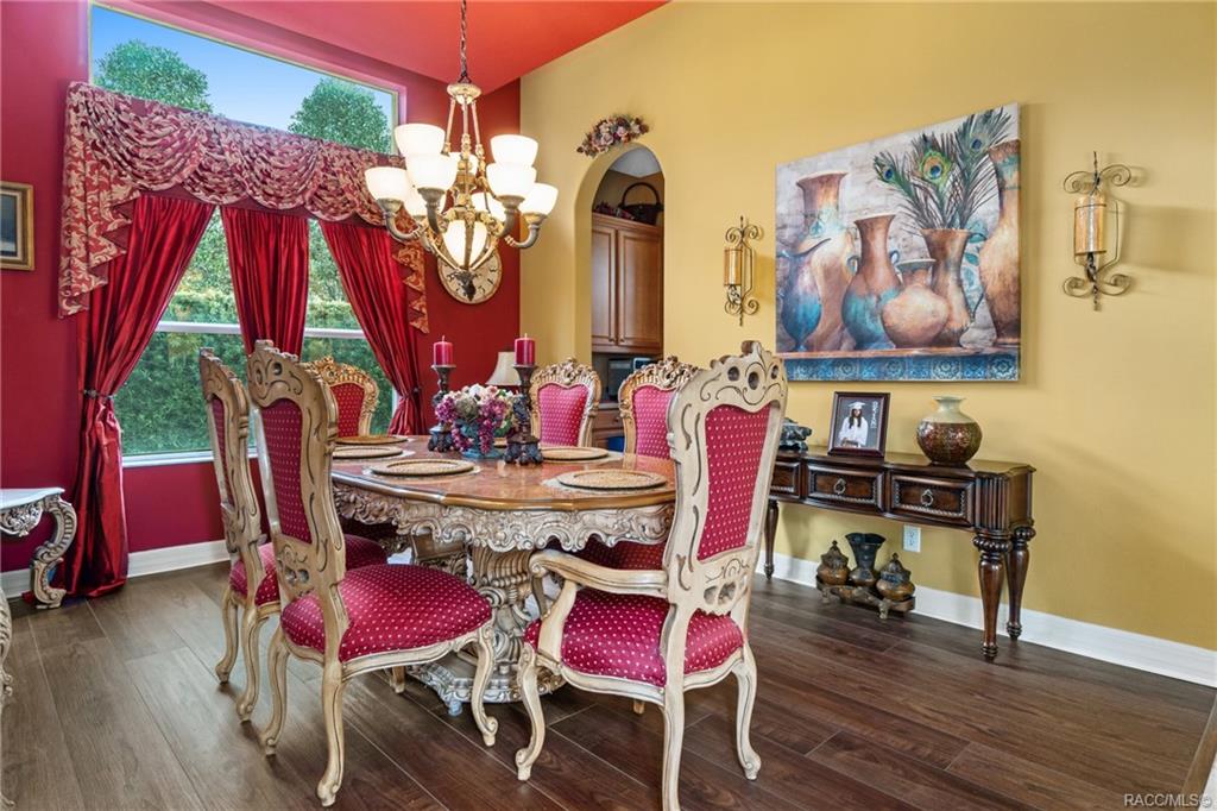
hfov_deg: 85.4
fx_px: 659
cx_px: 608
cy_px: 406
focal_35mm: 20
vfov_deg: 63.2
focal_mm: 13
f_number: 8
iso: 320
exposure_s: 1/1.25
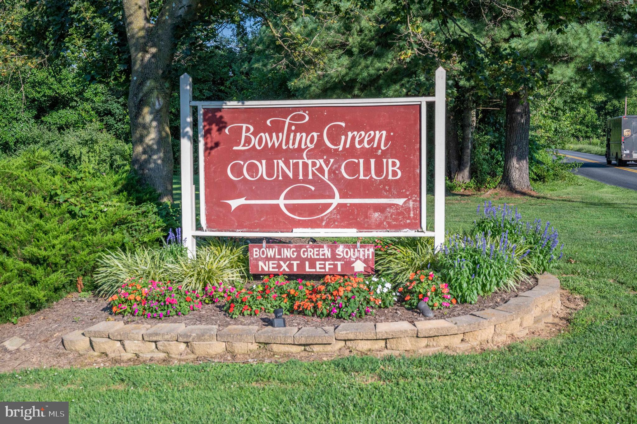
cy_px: 212
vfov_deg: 29.8
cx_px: 318
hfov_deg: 43.6
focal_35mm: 45
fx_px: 796
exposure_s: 1/5000
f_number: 8
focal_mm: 45
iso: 1000
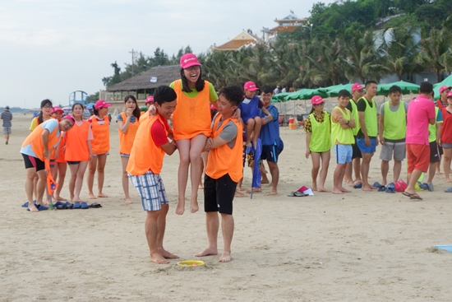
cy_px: 151
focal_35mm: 68
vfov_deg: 20.0
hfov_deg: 29.6
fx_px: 854
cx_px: 226
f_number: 8
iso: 200
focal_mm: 45.2
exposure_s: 1/210
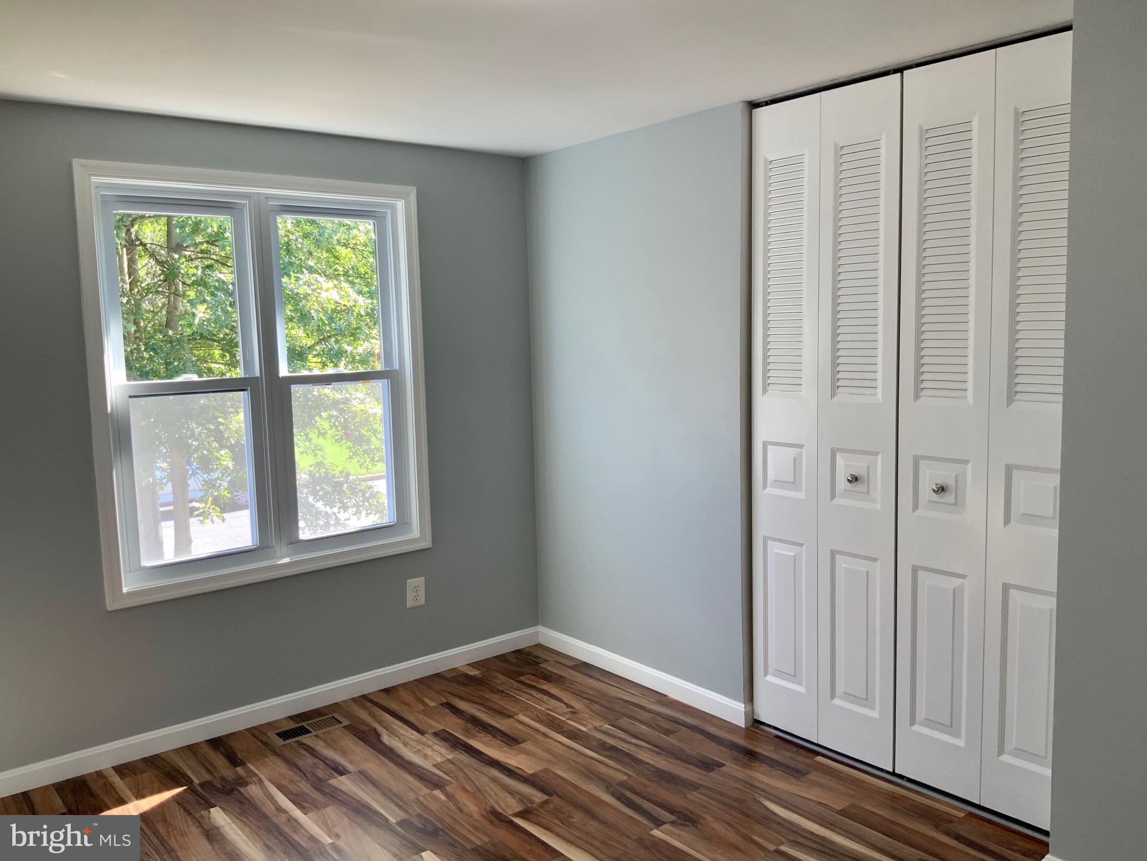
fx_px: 961
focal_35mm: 29
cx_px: 574
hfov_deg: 61.7
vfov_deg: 48.2
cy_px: 430
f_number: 1.8
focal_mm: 3
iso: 50
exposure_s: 1/120
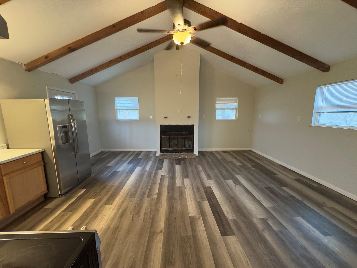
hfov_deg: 102.1
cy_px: 134
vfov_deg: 85.7
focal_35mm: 14
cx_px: 178
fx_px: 144
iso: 500
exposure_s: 1/60
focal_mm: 2.22
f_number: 2.2
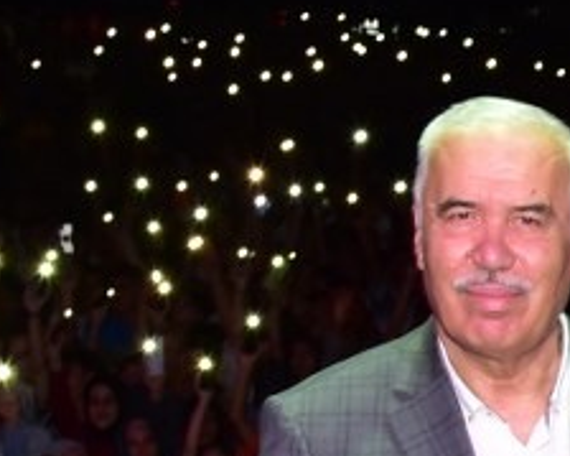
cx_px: 1024
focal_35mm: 158
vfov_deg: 9.6
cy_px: 588
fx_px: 2664
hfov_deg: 11.4
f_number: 8
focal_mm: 24
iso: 1250
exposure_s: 1/60
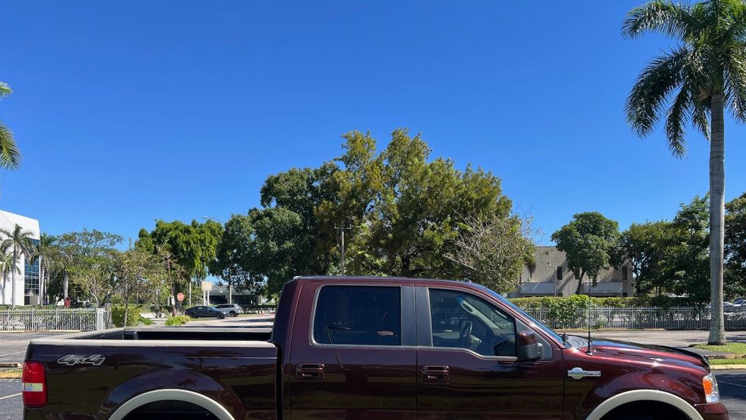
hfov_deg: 66.1
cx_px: 376
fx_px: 574
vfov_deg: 39.7
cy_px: 285
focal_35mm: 29
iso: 50
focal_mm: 5.7
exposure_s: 1/2165
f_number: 1.5
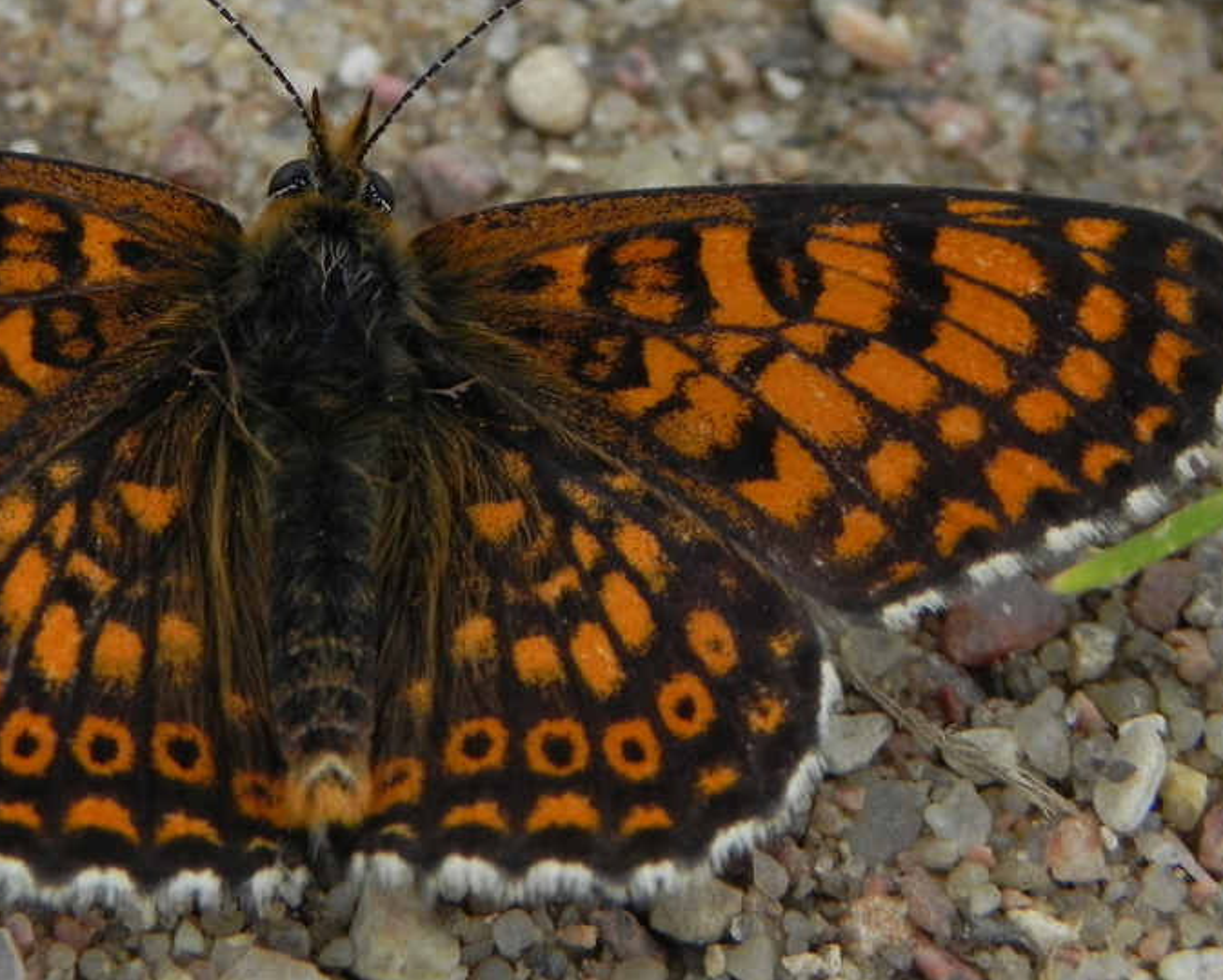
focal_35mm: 141
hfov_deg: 13.6
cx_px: 378
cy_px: 285
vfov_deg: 10.9
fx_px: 5106
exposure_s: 1/608
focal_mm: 16.9
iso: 160
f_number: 5
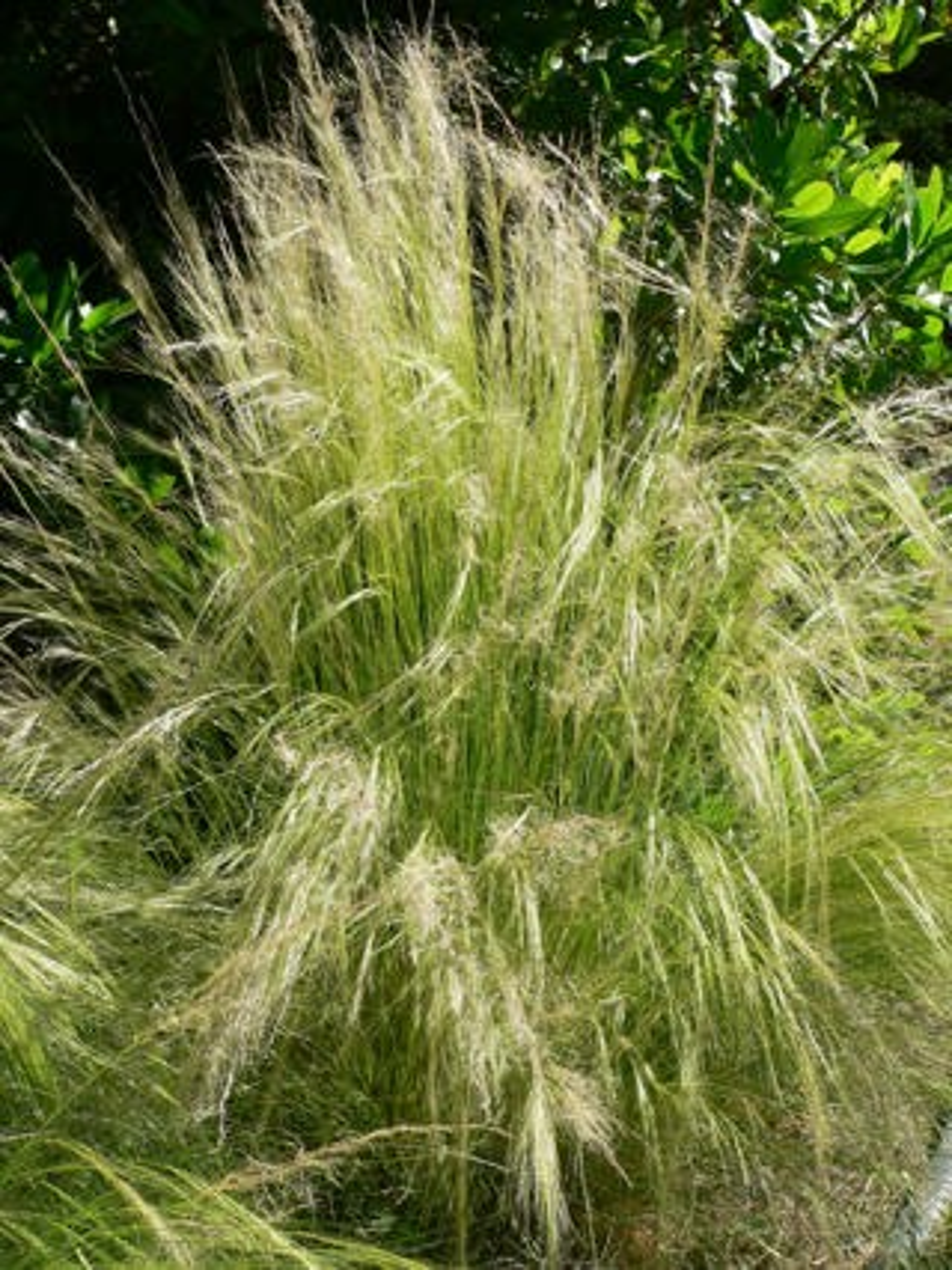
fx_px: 2641
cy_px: 635
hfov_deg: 20.4
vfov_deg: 27.0
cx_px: 476
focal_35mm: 72
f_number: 4
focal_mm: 12
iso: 80
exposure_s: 1/400
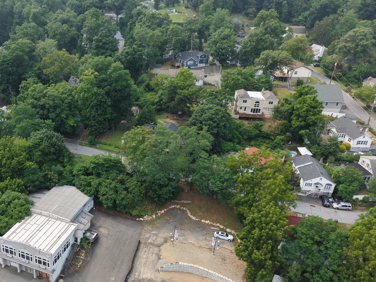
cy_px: 176
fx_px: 413
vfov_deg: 37.5
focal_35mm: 38
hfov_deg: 46.9
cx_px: 88
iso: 100
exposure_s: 1/1000
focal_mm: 8.67
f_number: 1.8
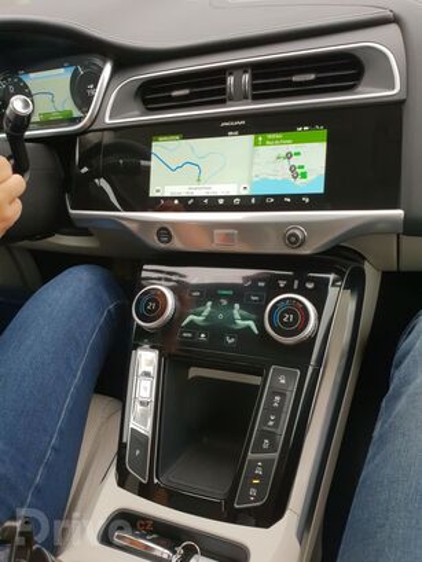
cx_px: 211
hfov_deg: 53.1
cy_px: 281
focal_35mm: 26
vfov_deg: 67.3
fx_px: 422
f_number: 2.4
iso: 80
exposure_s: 1/100
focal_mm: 4.3
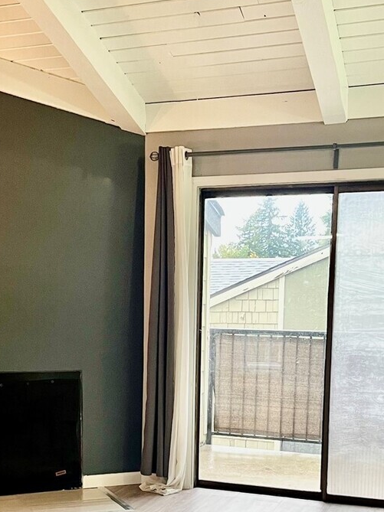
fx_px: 829
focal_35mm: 56
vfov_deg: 33.5
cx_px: 113
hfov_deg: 25.9
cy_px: 396
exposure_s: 1/60
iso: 125
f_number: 1.6
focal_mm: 5.1
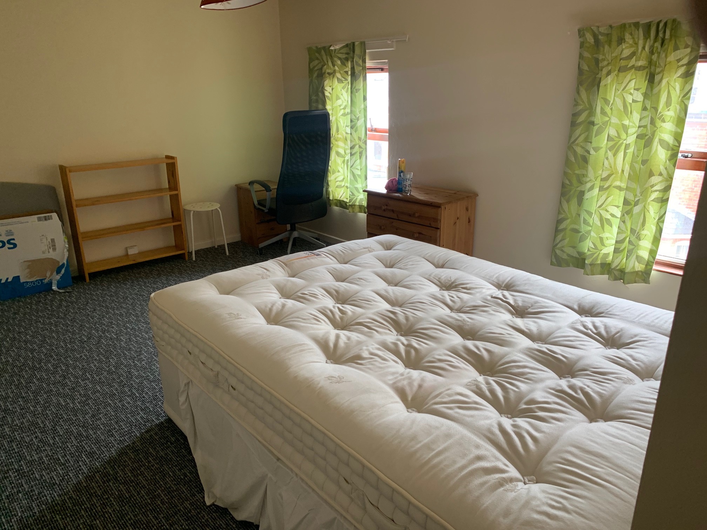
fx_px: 531
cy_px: 265
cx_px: 354
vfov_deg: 53.1
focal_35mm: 26
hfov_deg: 67.3
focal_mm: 4.25
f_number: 1.8
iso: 100
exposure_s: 1/68
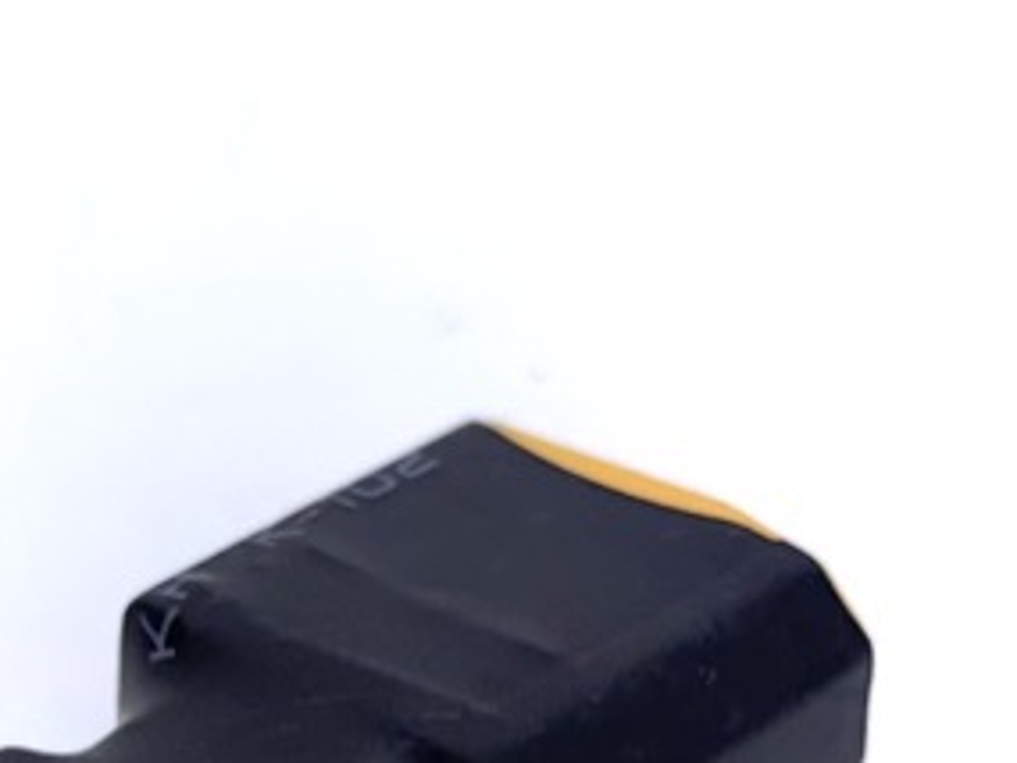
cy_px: 813
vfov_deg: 19.4
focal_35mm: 73
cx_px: 289
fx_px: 2146
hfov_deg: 26.4
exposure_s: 1/185
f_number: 1.6
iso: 40
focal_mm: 5.96
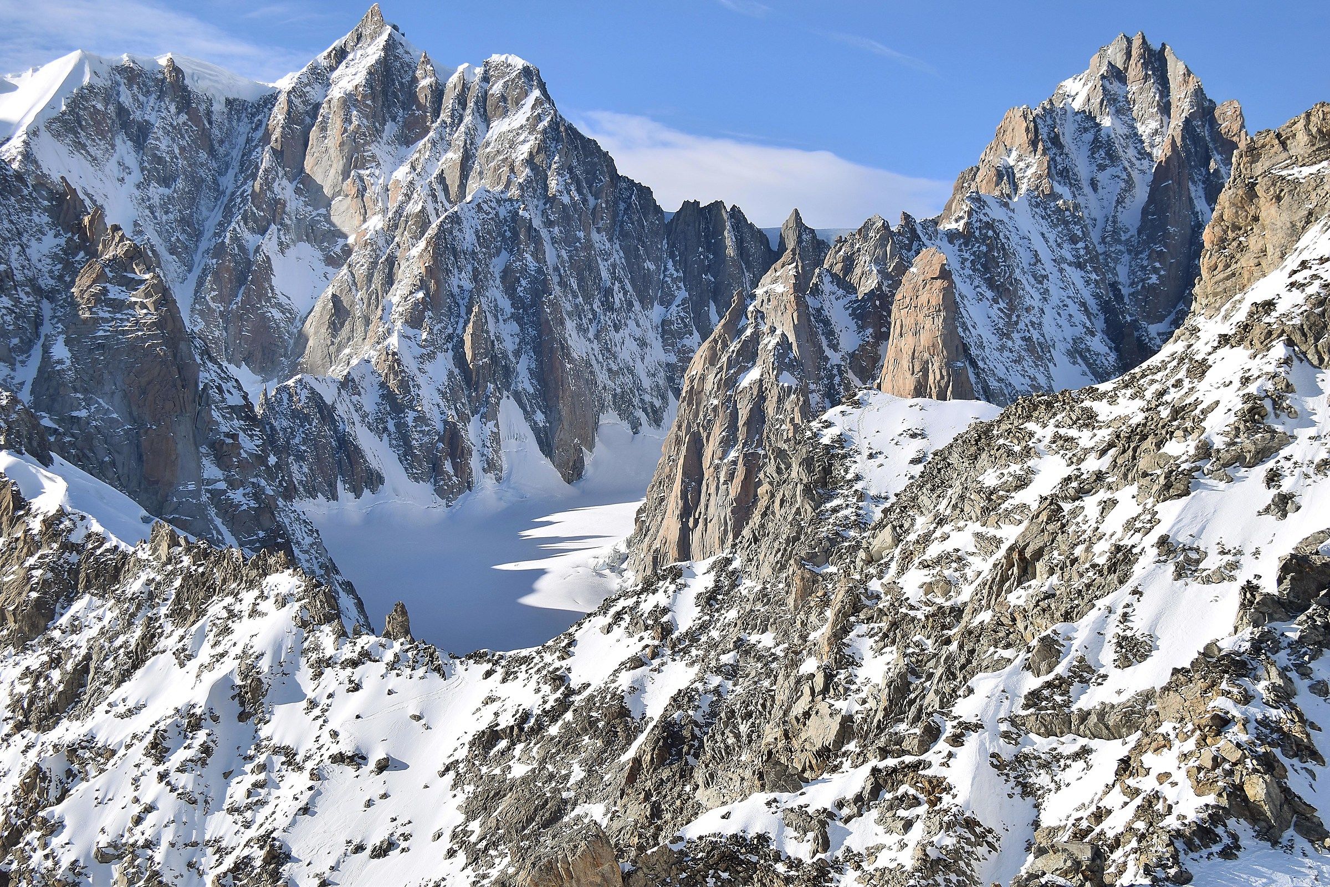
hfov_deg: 30.5
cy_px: 444
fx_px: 2438
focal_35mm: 66
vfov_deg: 20.6
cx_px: 665
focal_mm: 44
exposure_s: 1/320
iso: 100
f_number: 9
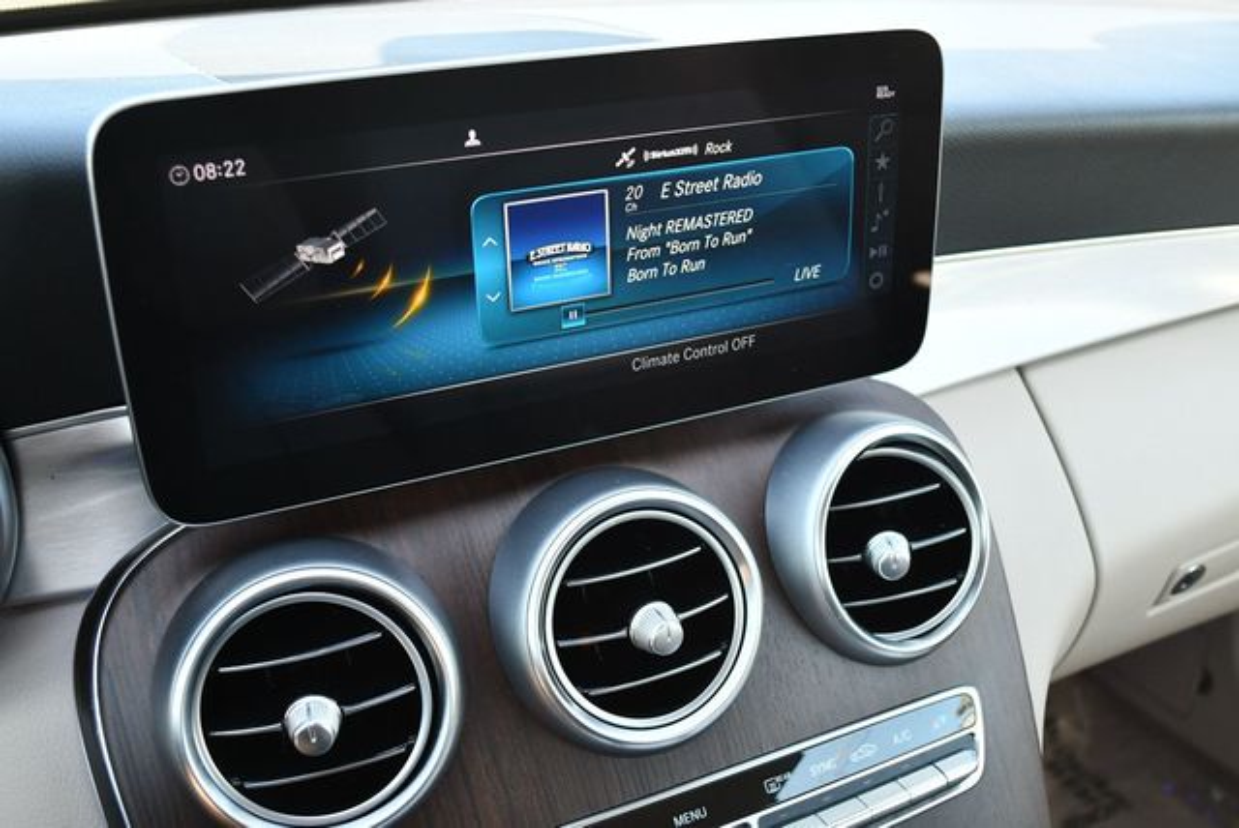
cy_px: 414
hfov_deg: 53.1
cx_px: 620
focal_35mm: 36
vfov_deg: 36.9
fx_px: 1240
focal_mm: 18
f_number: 3.5
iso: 560
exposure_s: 1/250
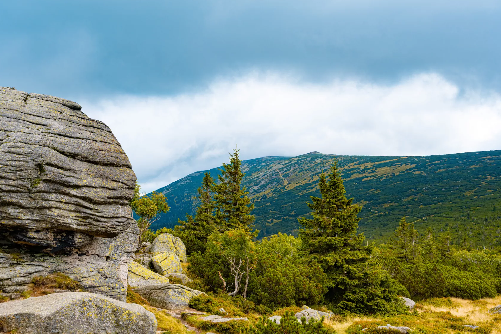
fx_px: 571
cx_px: 250
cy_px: 177
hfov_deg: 47.4
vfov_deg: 32.6
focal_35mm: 41
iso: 125
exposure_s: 1/160
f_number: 8
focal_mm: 36
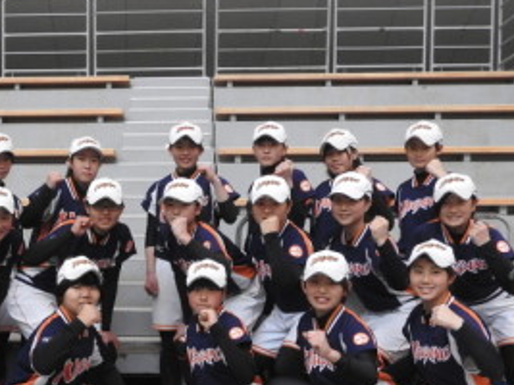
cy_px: 304
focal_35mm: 63
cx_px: 121
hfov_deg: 30.2
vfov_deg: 23.0
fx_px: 935
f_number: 3.5
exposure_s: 1/30
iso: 400
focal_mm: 5
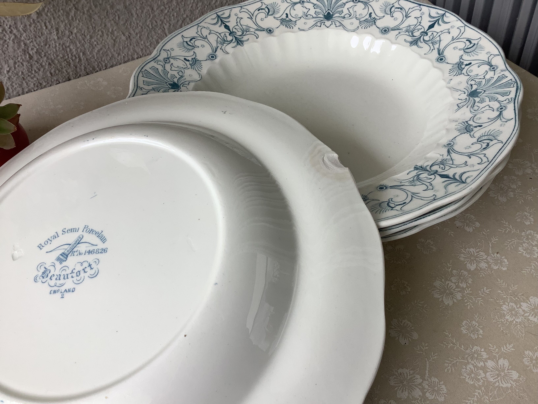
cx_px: 269
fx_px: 482
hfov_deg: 58.4
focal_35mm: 31
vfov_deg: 45.4
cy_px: 202
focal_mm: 3.3
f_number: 2.4
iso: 32
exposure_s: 1/120
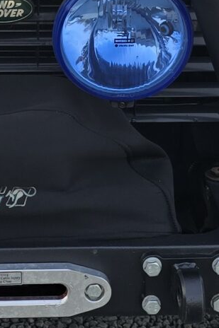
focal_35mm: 132
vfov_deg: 14.8
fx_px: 1205
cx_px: -18
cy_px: -105
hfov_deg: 10.3
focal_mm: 6.3
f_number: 1.7
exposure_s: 1/474
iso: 12
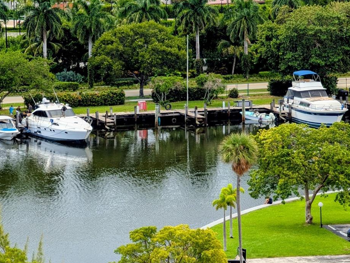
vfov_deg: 7.3
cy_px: 104
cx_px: 90
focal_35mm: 204
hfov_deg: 9.7
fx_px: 2065
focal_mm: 19
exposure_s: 1/92
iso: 17
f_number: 3.5
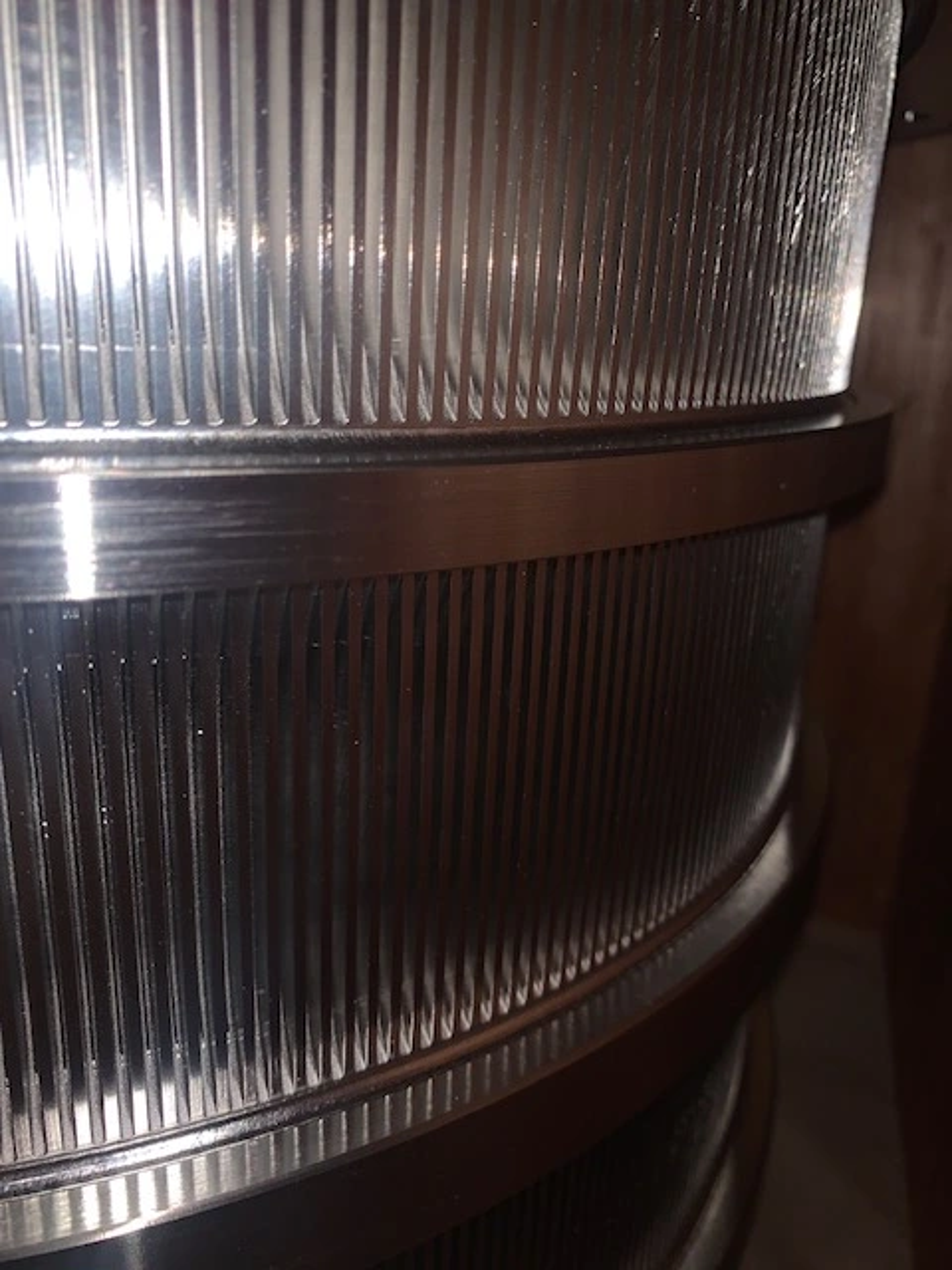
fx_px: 953
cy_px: 635
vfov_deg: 67.3
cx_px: 476
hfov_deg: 53.1
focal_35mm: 26
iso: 25
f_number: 1.8
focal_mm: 4.25
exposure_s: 1/67
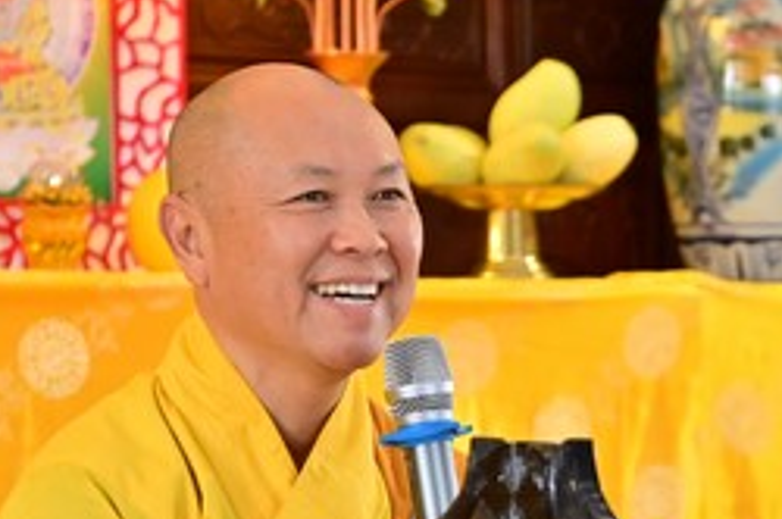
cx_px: 851
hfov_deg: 8.6
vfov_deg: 5.7
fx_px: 5185
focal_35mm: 239
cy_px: 541
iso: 2500
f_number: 5
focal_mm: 92
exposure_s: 1/125
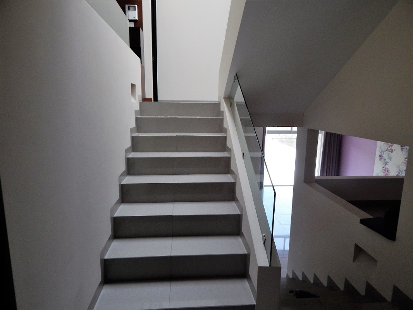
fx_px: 274
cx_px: 206
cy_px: 155
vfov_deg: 58.9
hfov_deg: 73.9
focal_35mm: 23
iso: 250
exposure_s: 1/250
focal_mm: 4
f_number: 3
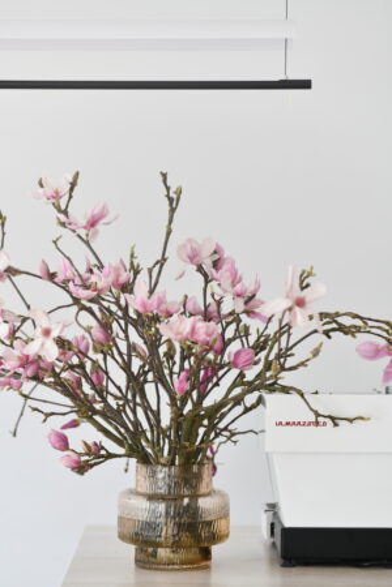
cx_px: 196
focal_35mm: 105
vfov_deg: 19.5
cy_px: 294
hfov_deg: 13.0
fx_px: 1715
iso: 500
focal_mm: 105
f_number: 2.8
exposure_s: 1/160
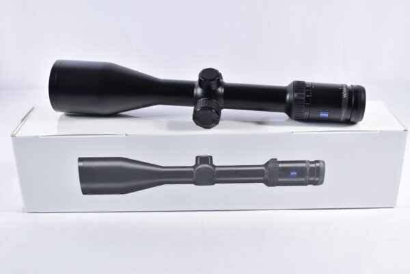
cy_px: 137
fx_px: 512
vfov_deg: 29.9
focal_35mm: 45
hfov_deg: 43.6
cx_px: 205
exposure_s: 1/50
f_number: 5
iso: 640
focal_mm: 30
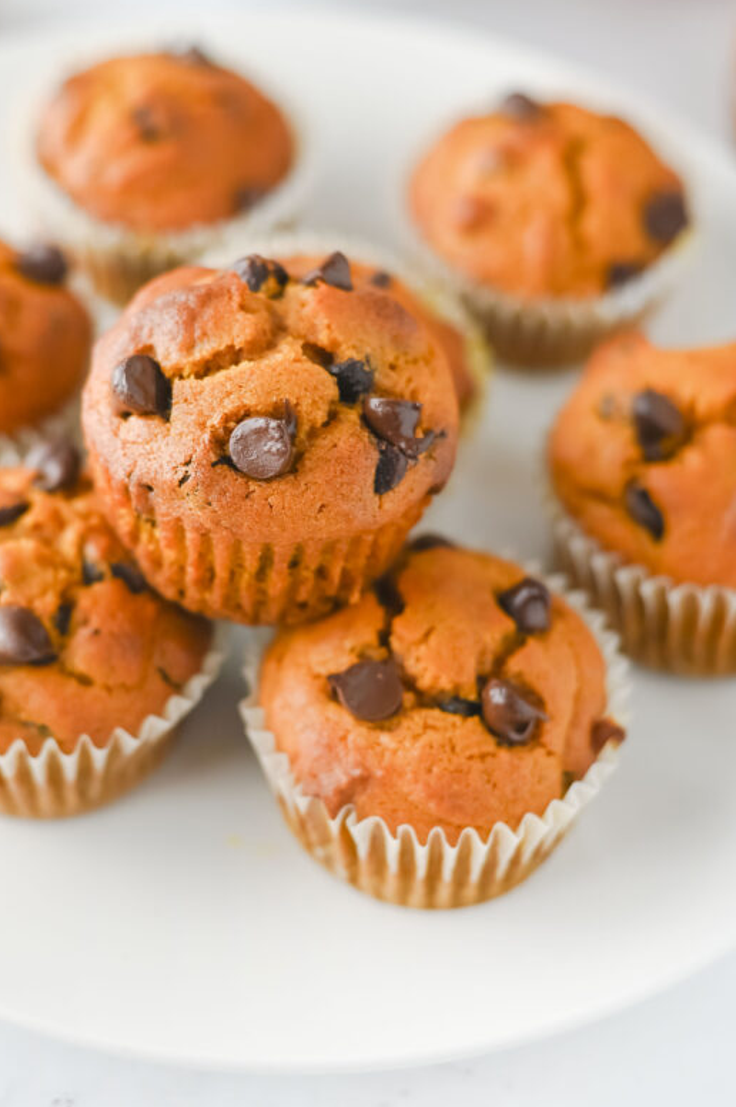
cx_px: 263
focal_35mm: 66
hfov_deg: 20.5
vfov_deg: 30.5
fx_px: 2027
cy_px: 563
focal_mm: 50
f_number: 3.2
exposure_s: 1/160
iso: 280
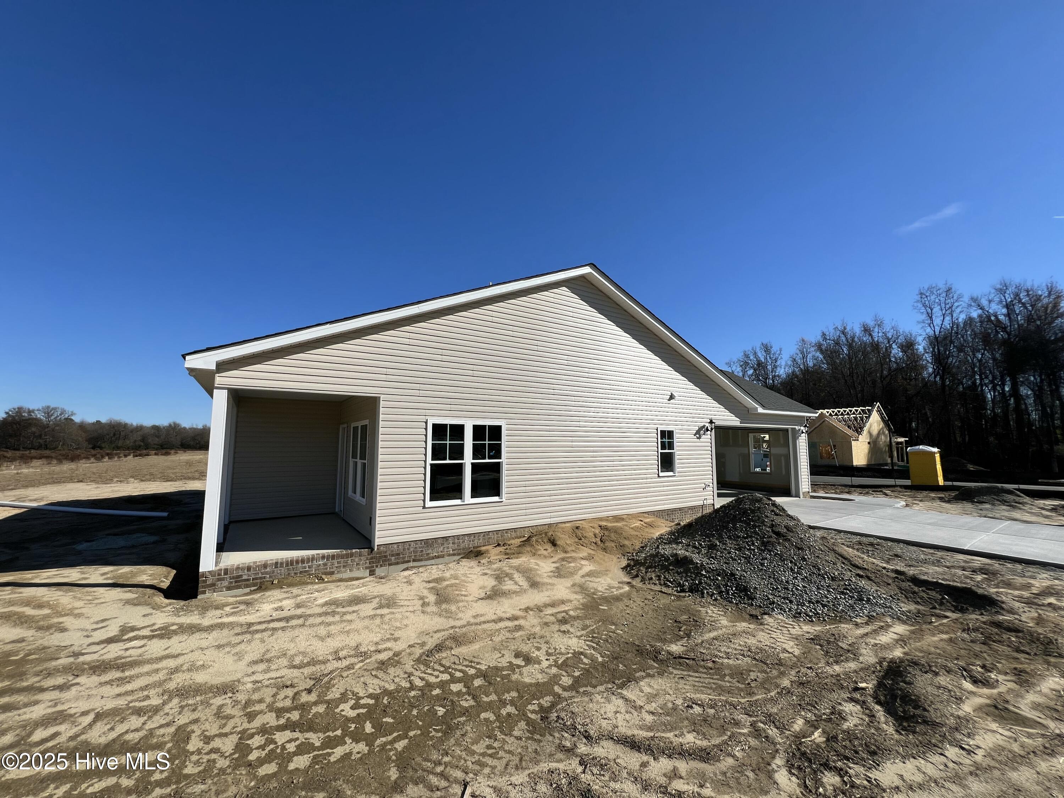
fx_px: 400
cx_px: 532
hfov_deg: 106.2
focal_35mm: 13
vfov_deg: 89.9
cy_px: 399
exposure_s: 1/3650
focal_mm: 1.57
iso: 40
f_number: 1.8
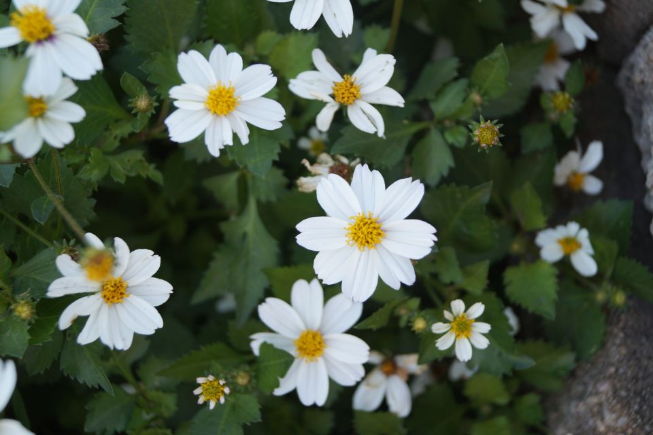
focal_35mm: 45
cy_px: 218
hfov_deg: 43.6
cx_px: 326
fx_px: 816
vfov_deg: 29.9
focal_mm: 30
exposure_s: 1/160
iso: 200
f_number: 4.5
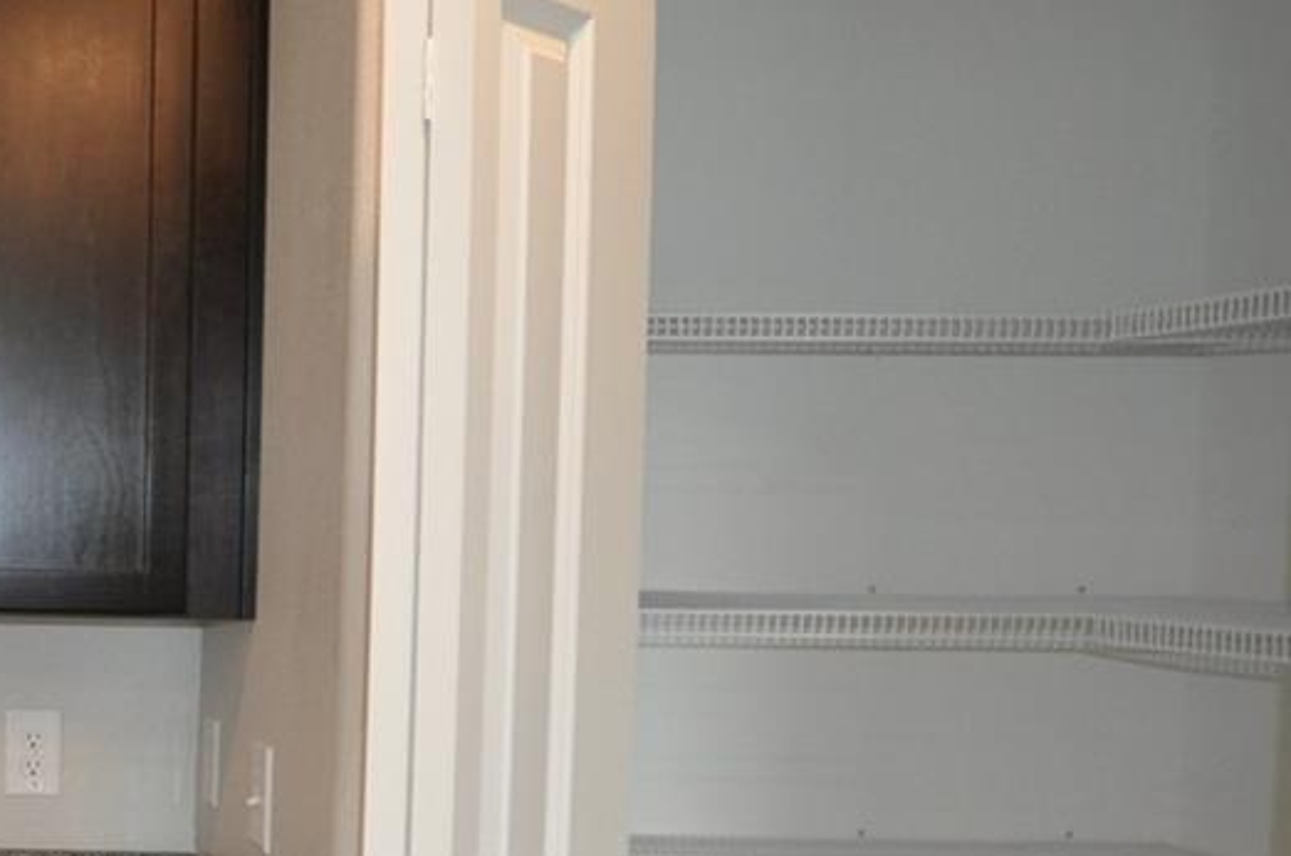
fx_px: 1647
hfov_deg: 33.2
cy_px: 601
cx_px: -331
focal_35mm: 46
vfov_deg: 28.8
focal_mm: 10
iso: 800
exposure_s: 1/125
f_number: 3.5
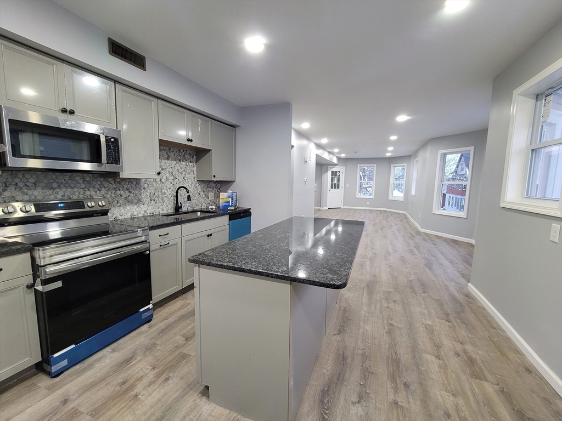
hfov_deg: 106.2
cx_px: 281
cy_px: 210
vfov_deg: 89.9
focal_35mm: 13
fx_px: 211
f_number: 2.2
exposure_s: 1/40
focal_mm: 2.2
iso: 320
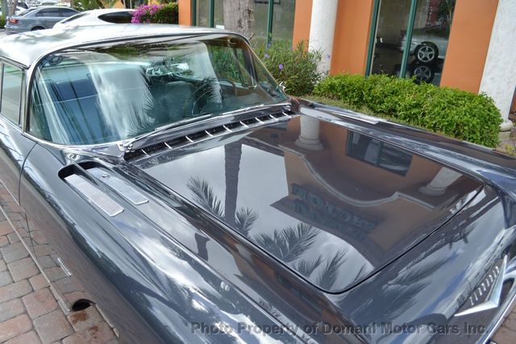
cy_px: 172
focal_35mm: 27
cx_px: 258
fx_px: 387
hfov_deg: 67.4
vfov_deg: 48.0
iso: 100
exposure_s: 1/100
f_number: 6.3
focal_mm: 18
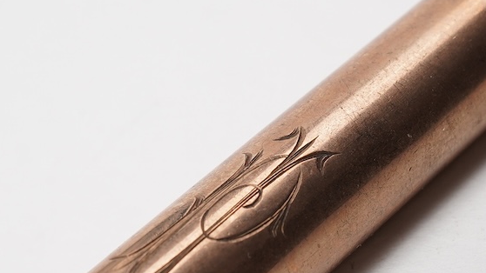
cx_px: 244
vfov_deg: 12.7
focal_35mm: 95
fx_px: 1224
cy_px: 170
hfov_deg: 22.5
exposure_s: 1/100
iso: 400
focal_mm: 30
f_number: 20
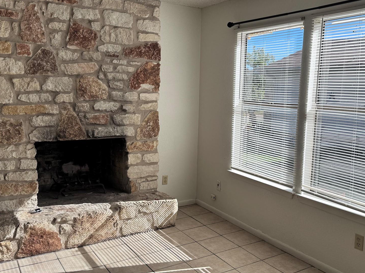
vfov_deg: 41.8
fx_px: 358
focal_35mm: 34
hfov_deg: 53.9
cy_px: 135
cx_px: 199
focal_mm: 6.76
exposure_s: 1/2174
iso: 80
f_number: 1.78
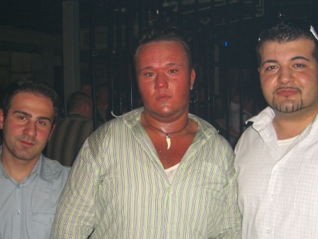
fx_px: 459
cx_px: 162
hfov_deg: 38.2
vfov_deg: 29.0
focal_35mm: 50
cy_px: 148
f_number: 2.8
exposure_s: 1/60
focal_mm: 7.9
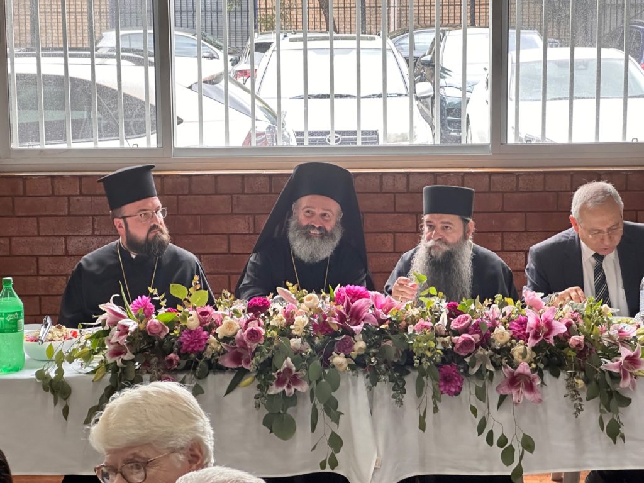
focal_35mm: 77
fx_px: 1433
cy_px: 242
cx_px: 322
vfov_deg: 19.1
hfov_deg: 25.3
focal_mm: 9
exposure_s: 1/100
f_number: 2.8
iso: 250
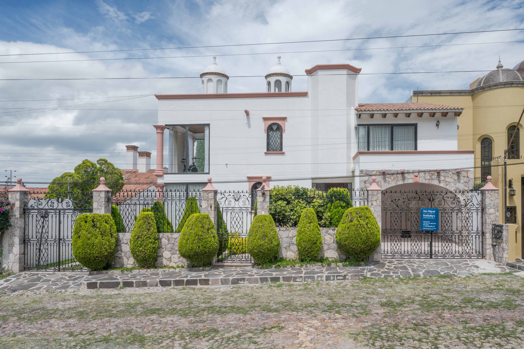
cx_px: 262
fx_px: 327
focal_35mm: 22
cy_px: 174
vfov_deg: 56.1
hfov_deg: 77.4
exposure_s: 1/200
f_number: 22
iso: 400
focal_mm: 22.5
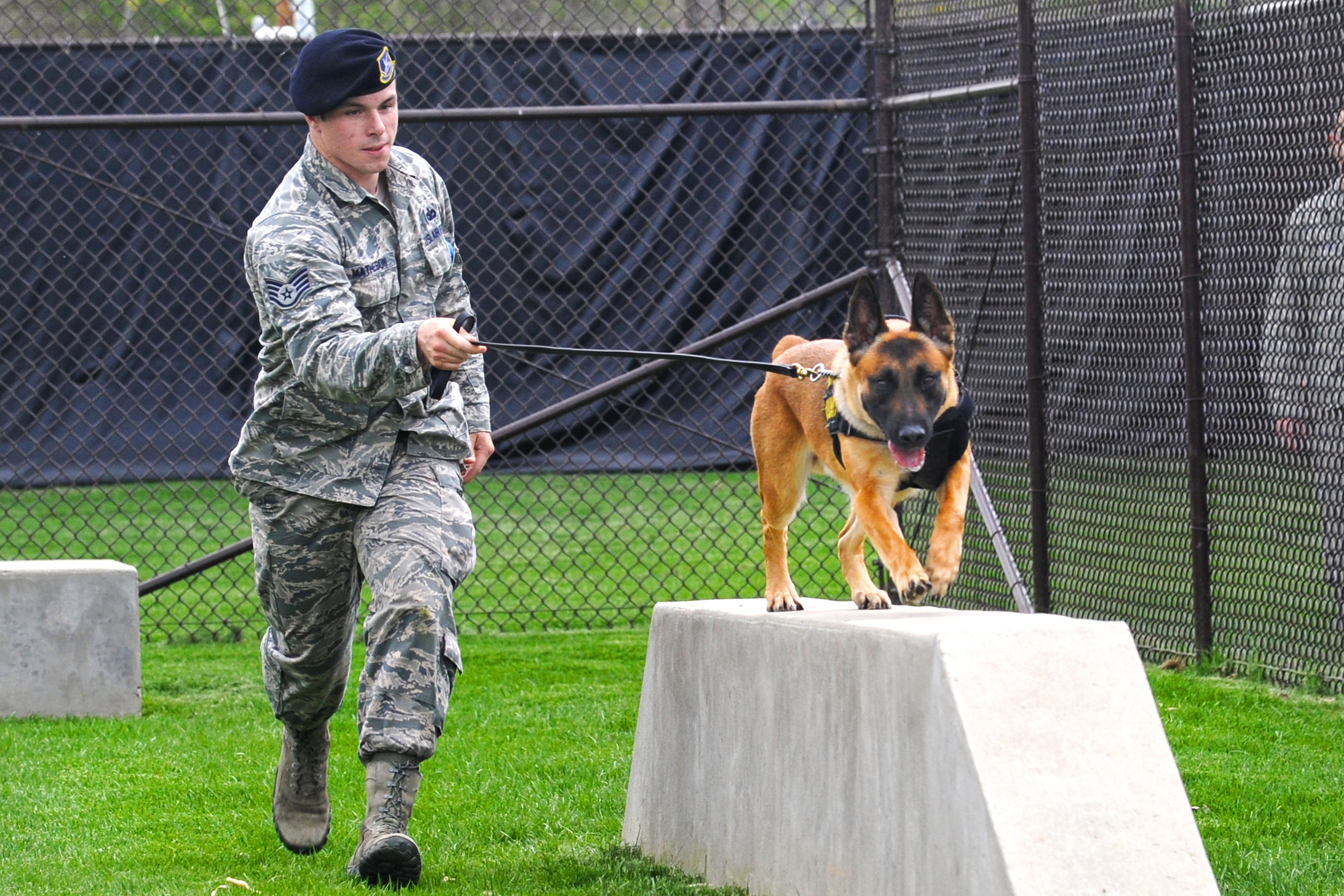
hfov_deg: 17.1
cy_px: 448
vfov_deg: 11.4
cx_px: 672
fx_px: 4480
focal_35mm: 120
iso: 800
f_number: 5.6
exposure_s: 1/640
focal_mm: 120
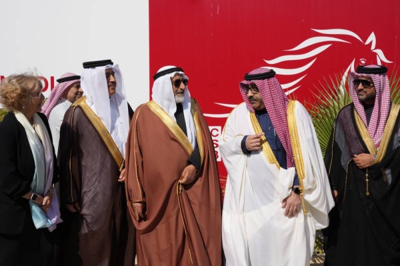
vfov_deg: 19.4
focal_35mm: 70
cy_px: 133
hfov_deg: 28.9
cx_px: 200
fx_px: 777
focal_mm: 70
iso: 160
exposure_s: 1/320
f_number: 13
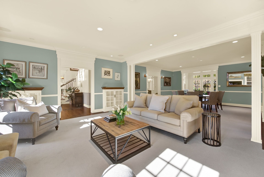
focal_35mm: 14
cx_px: 132
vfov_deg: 81.3
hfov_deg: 104.2
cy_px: 88
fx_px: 103
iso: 100
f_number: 14
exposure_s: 1/15
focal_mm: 14
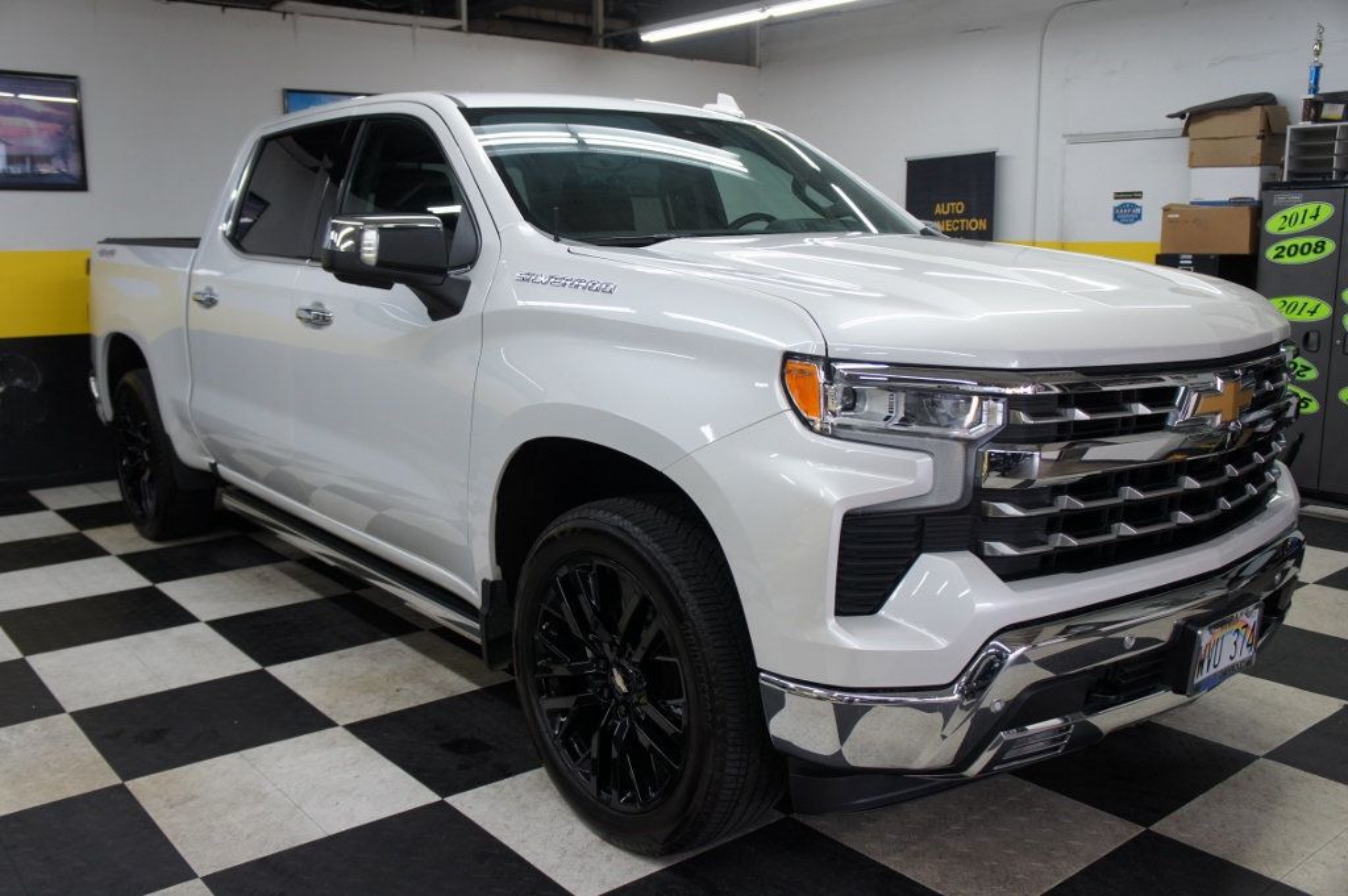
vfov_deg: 43.5
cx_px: 674
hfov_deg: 62.0
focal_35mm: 30
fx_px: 1122
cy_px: 448
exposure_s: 1/30
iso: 200
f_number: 4
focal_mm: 20
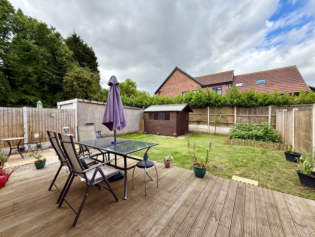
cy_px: 118
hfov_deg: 102.1
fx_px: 127
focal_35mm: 14
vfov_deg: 85.7
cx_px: 158
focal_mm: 2.22
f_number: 2.2
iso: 64
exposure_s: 1/585
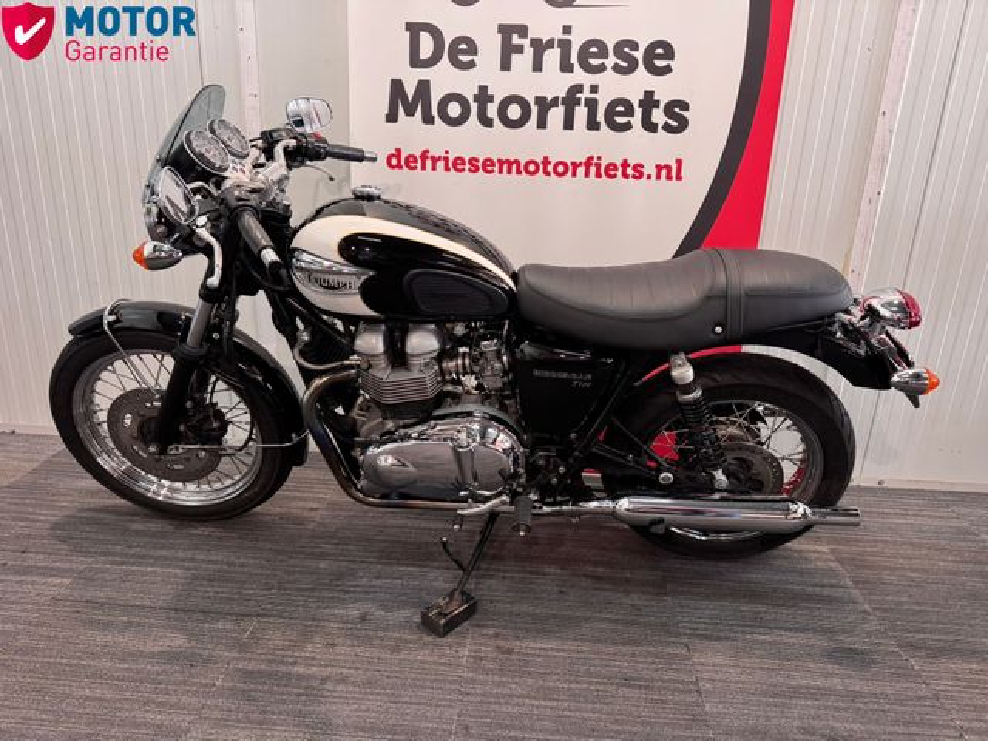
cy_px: 370
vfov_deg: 56.8
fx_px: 685
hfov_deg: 71.6
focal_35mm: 24
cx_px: 494
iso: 250
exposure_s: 1/50
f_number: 1.78
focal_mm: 6.76
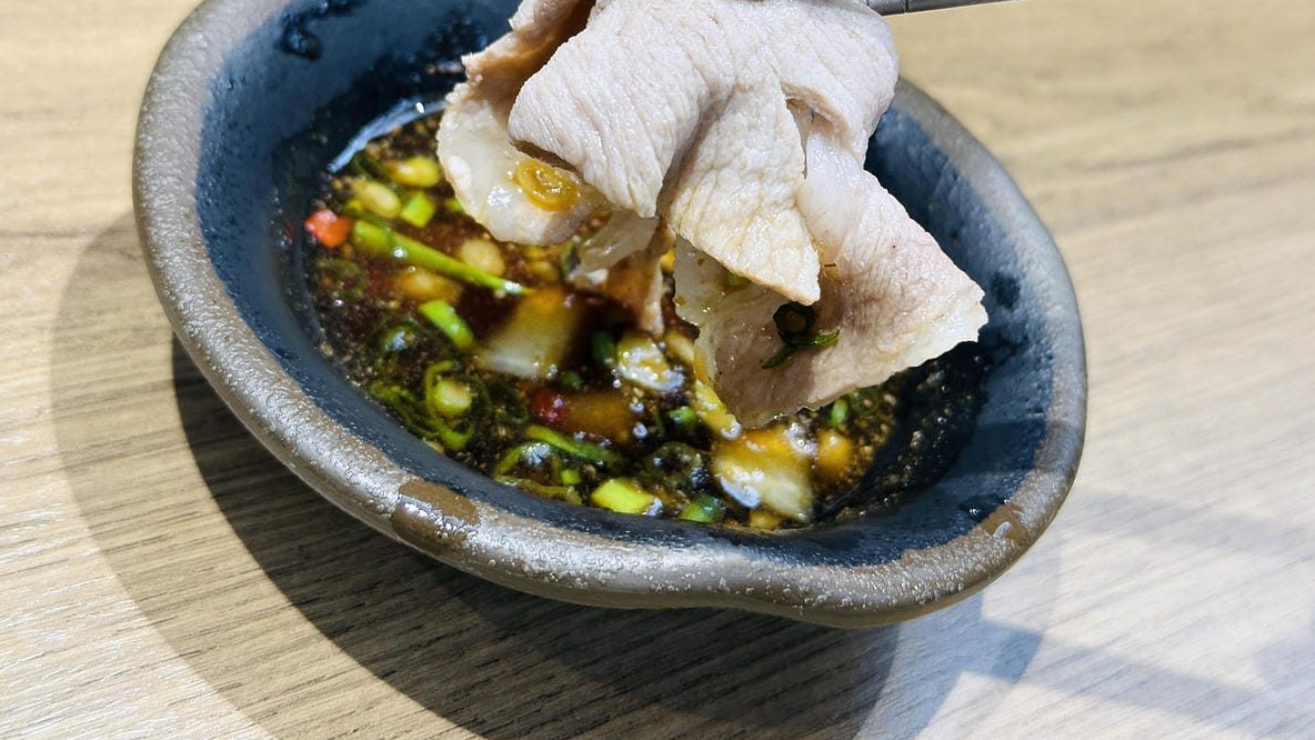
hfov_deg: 39.2
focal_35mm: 53
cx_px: 665
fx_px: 1848
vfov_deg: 22.5
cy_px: 249
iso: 125
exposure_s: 1/60
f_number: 1.78
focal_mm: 6.86
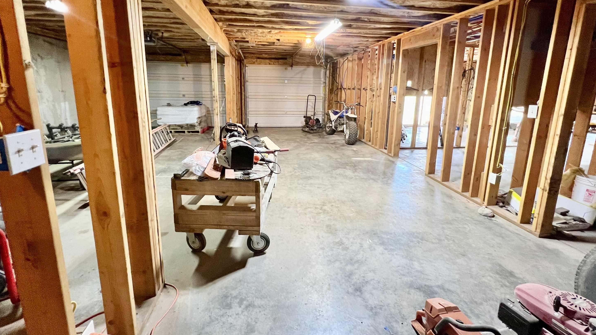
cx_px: 297
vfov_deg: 70.0
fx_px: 237
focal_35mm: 15
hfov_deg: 103.0
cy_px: 137
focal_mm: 1.57
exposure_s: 1/60
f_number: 1.8
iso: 320
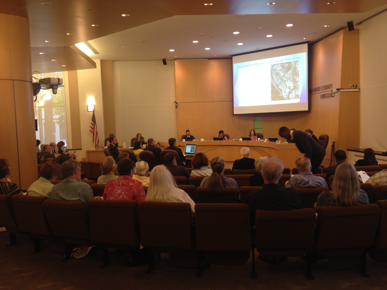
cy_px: 145
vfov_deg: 40.7
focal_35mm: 35
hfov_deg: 52.6
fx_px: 391
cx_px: 194
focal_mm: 4.28
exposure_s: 1/20
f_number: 2.4
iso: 100
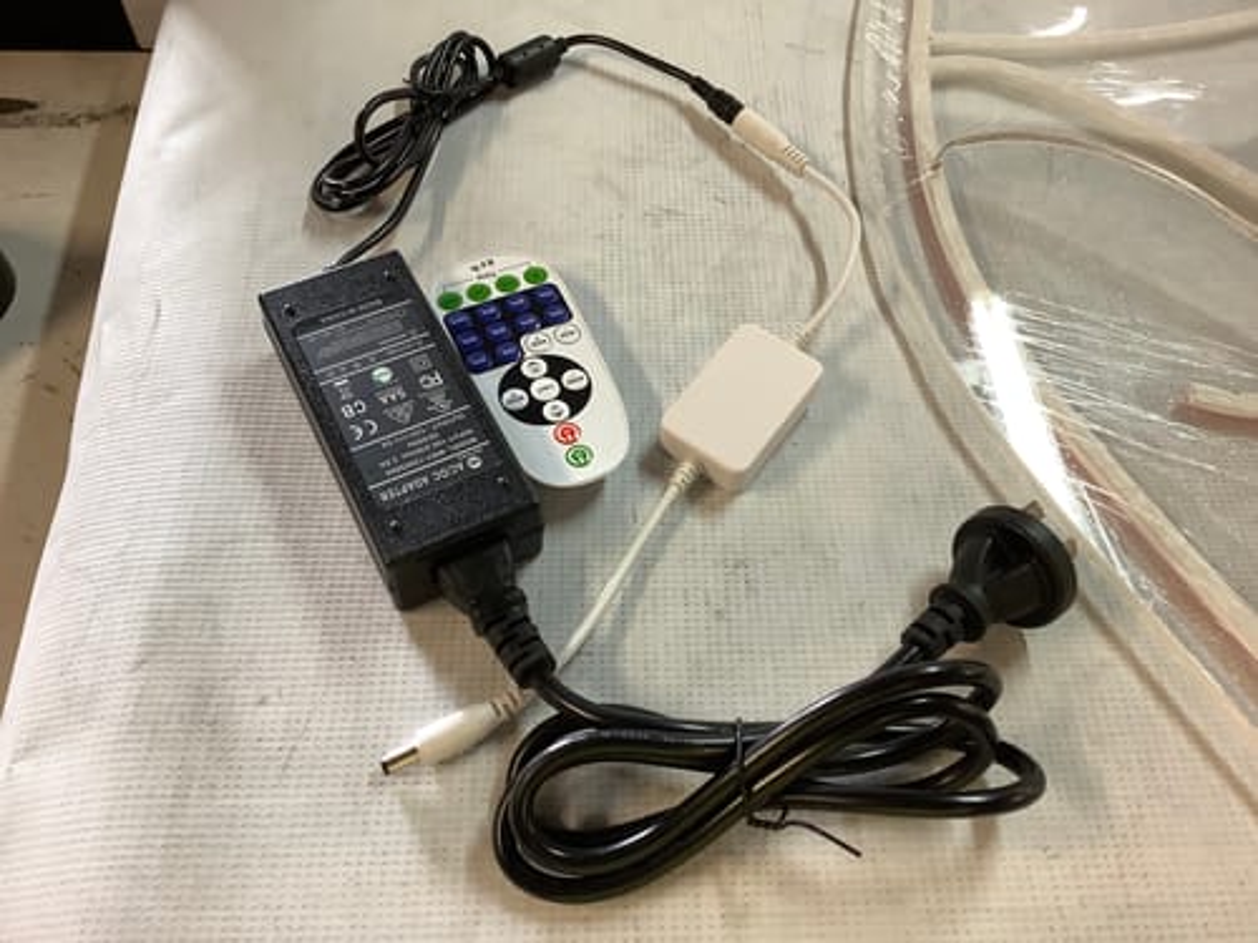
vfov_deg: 45.4
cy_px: 472
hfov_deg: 58.4
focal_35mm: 31
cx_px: 629
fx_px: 1127
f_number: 2.4
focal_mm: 3.3
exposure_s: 1/50
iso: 125
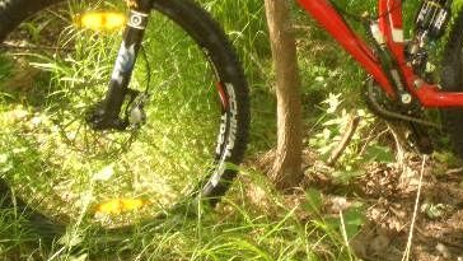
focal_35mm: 69
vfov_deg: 17.0
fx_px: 847
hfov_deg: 30.1
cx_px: 346
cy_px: -20
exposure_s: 1/60
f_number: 4
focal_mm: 4.8
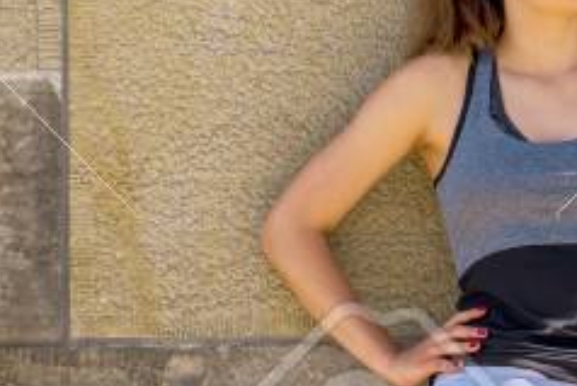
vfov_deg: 3.6
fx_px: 6126
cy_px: 331
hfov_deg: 5.4
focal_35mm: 382
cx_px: -92
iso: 80
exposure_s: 1/200
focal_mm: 70
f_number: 8
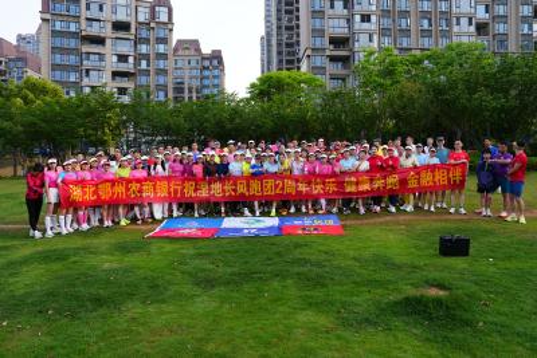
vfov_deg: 53.2
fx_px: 358
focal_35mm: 24
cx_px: 268
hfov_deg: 73.7
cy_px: 179
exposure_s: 1/60
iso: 80
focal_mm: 24
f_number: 4.5
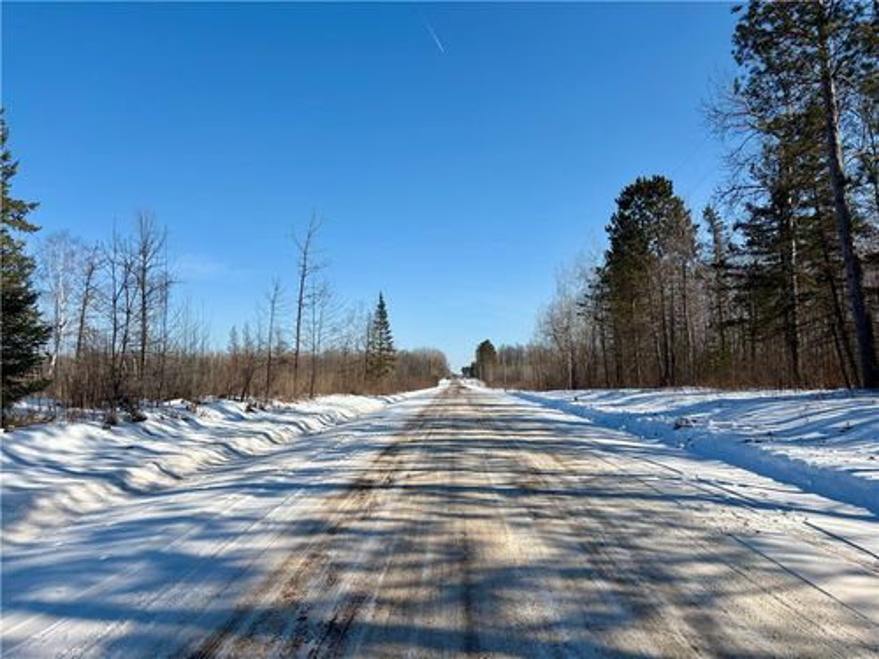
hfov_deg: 67.3
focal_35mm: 26
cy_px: 330
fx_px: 660
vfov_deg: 53.1
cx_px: 440
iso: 50
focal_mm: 5.96
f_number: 1.6
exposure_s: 1/5348
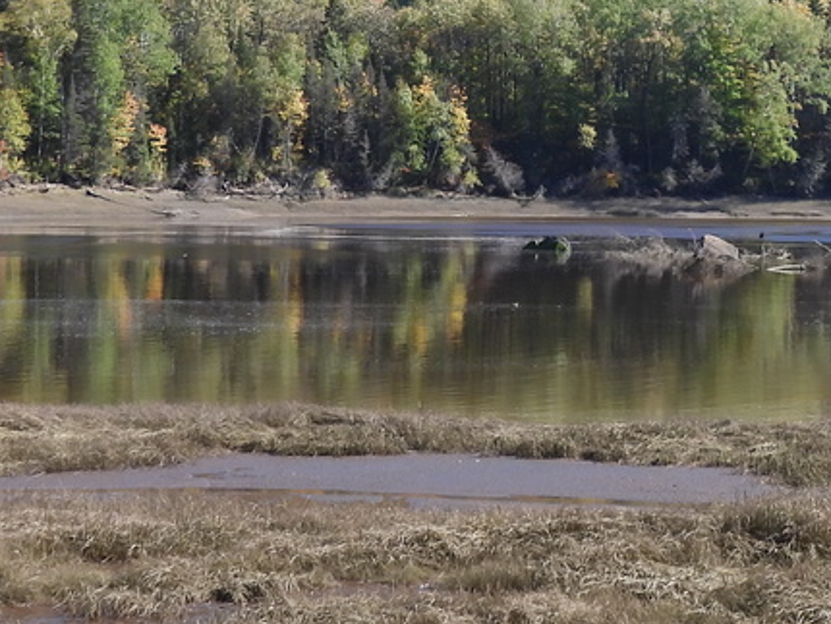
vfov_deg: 11.5
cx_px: 788
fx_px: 3075
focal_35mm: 128
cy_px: 29
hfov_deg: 15.2
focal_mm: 7.7
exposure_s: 1/500
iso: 100
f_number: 3.2
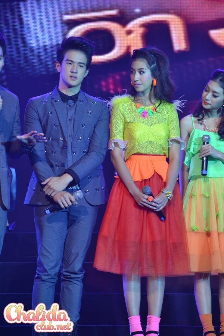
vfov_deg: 7.0
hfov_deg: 4.7
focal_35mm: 292
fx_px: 2730
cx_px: 112
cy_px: 168
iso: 250
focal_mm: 195
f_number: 5
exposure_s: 1/40
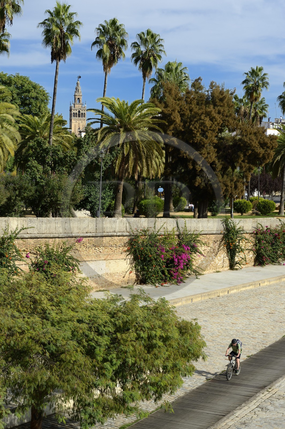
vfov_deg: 28.9
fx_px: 833
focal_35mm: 70
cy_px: 214
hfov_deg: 19.4
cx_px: 142
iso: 200
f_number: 11
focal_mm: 70
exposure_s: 1/250
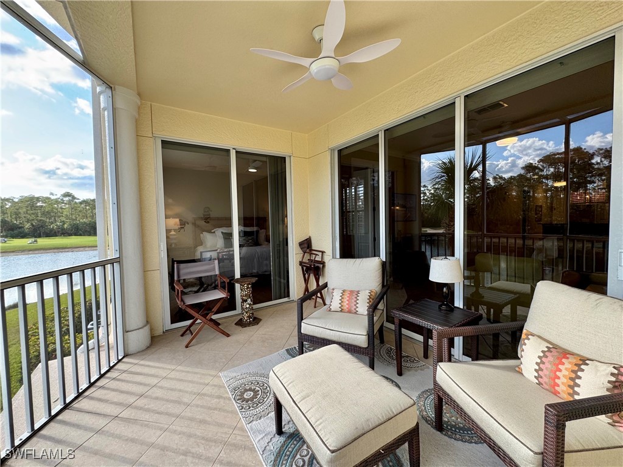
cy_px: 234
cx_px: 312
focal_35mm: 14
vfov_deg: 85.7
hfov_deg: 102.1
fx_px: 252
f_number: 2.2
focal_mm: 2.22
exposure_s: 1/99
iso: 64
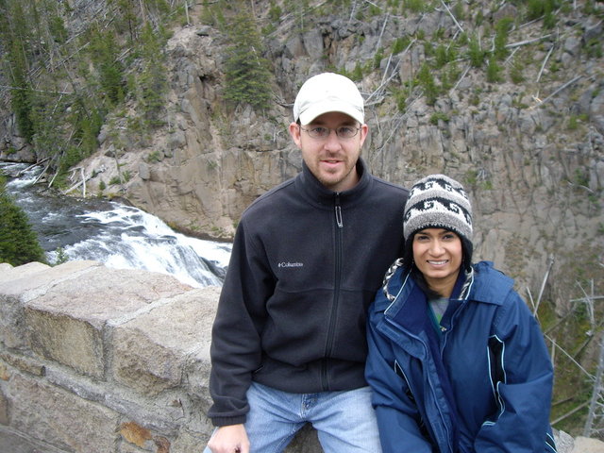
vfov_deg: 37.7
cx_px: 302
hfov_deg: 49.0
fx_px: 663
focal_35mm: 38
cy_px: 226
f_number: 2.7
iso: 100
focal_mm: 6.2
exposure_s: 1/80
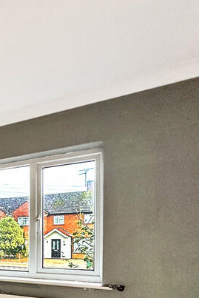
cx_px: -109
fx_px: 307
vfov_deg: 45.8
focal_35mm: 37
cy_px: 280
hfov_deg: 25.6
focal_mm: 2.22
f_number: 2.2
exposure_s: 1/100
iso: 100
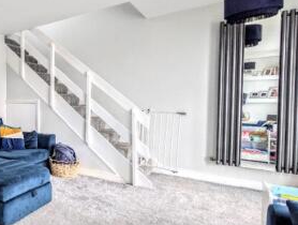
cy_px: 109
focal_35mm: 25
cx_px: -12
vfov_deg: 55.1
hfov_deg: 52.0
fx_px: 216
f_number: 1.7
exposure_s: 1/63.3
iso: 47
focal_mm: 2.02
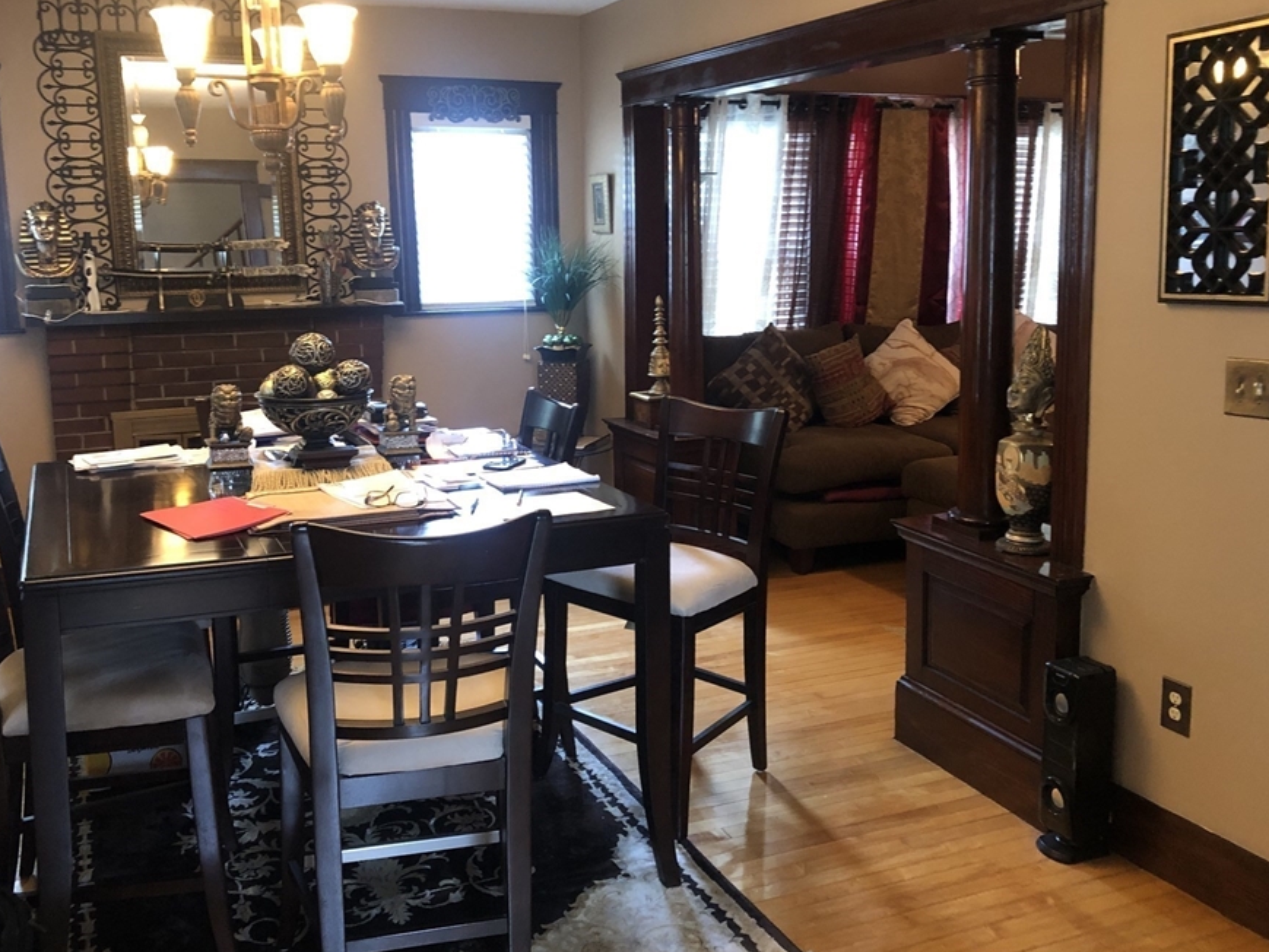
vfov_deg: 42.9
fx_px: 1210
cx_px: 580
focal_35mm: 33
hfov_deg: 55.3
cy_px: 418
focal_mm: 3.99
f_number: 1.8
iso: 100
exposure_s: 1/9
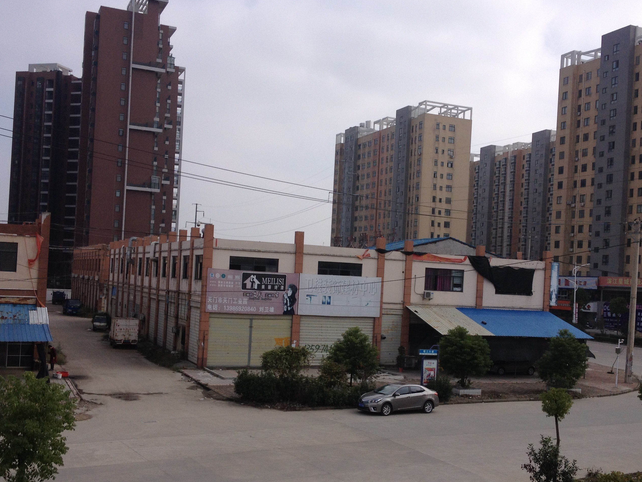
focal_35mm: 45
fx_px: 835
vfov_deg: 32.1
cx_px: 350
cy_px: 274
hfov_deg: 42.0
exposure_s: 1/2404
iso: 50
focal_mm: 4.28
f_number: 2.4
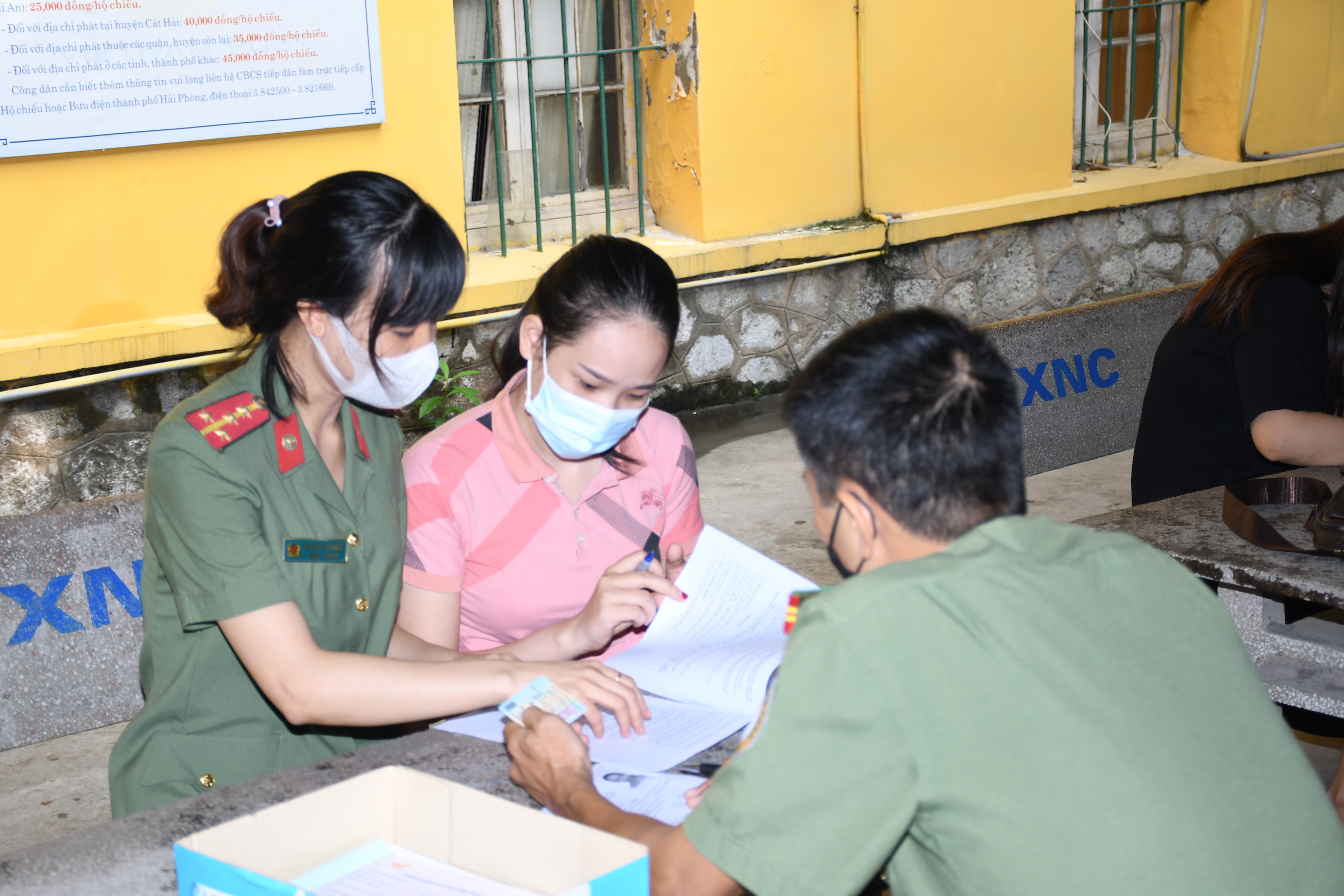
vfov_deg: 21.6
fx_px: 2352
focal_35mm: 63
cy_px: 448
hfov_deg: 31.9
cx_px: 672
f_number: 4.5
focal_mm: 42
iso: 250
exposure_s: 1/200
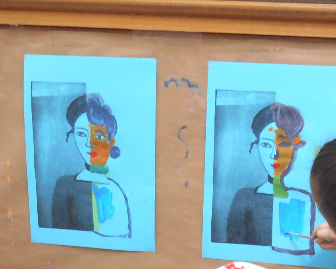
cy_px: 325
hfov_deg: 22.2
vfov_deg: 17.1
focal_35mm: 86
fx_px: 855
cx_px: 173
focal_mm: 4.6
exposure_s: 1/30
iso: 200
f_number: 3.2
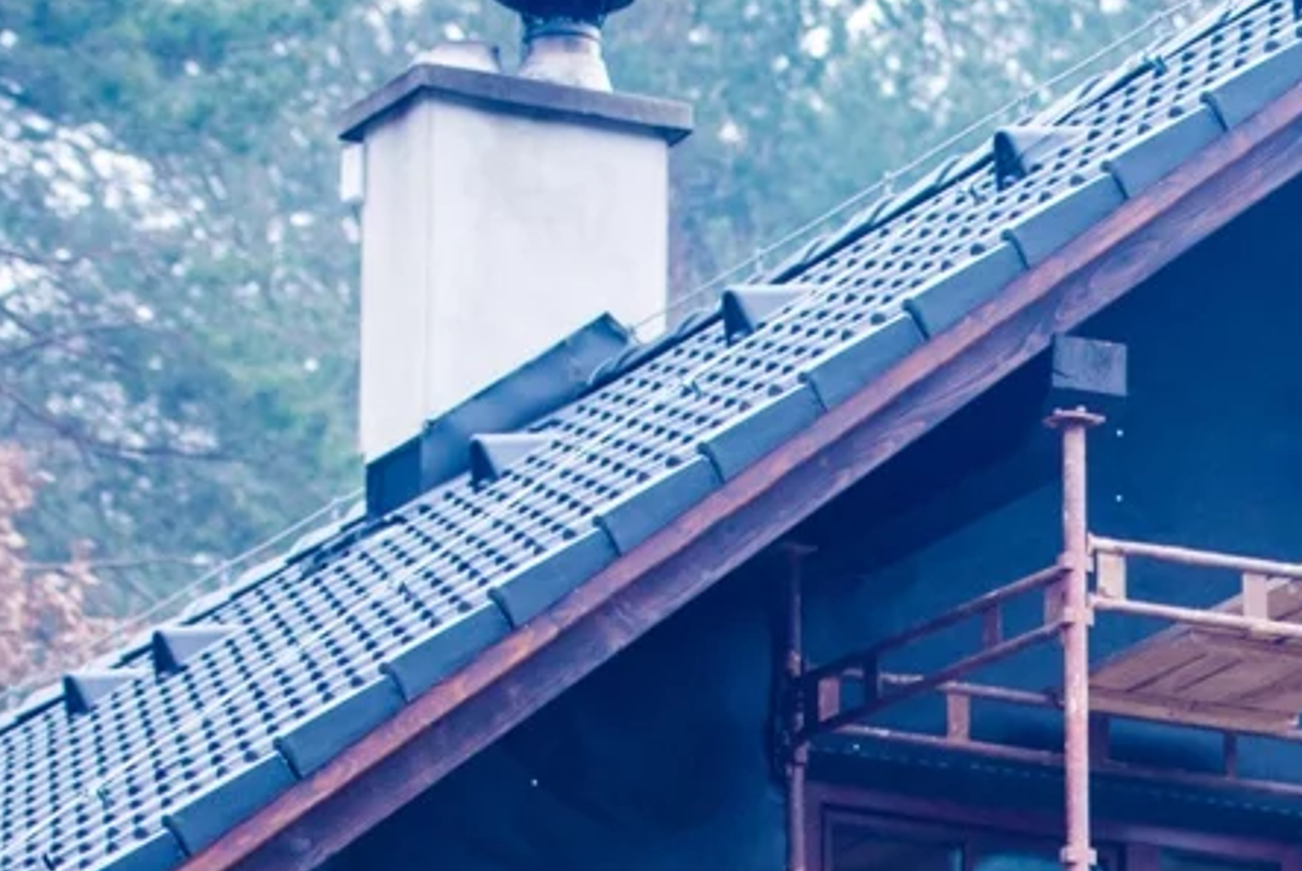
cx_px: 1847
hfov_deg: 5.9
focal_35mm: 348
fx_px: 12598
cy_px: 1202
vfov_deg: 3.9
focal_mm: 86
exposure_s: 1/320
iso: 800
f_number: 2.8
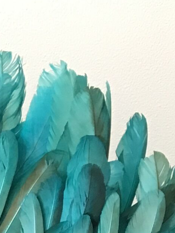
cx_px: -222
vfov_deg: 9.1
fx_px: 1260
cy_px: 623
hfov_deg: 7.5
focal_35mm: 187
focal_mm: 4.15
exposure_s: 1/33
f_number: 2.2
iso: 50
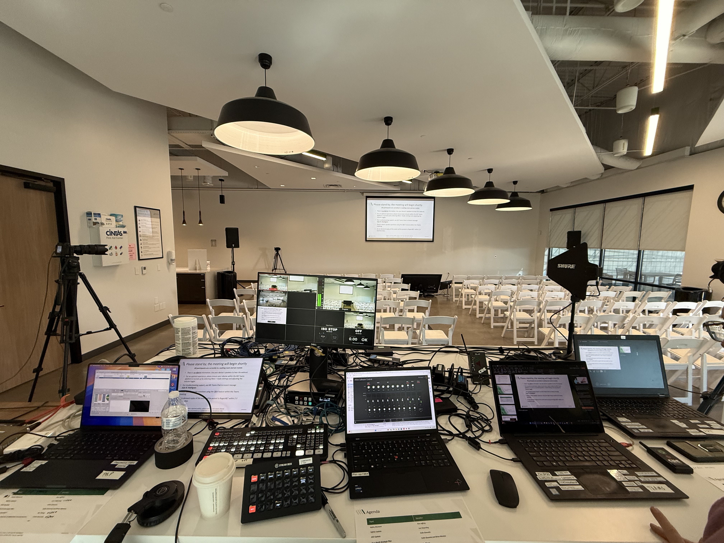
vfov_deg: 85.7
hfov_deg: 102.1
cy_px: 272
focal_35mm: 14
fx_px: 293
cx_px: 362
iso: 200
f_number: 2.2
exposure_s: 1/120
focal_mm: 2.22
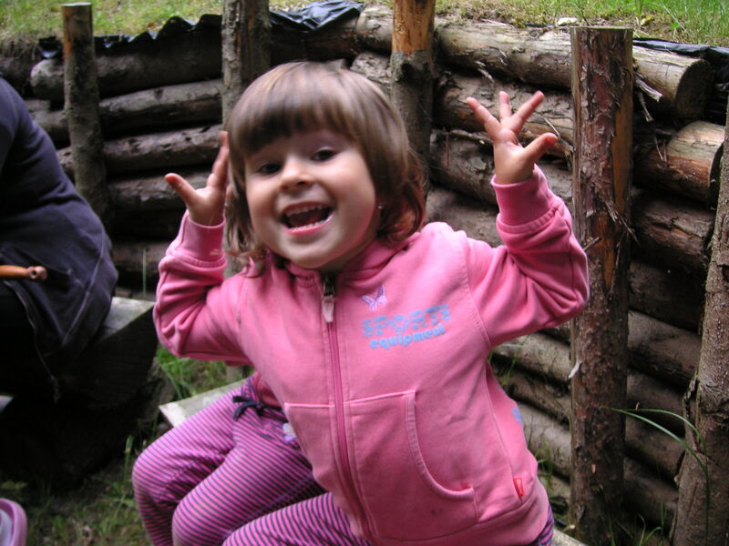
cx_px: 364
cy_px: 273
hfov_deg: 50.1
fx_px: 779
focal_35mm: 37
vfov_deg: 38.7
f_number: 2.8
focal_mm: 6.1
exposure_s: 1/45
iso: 50
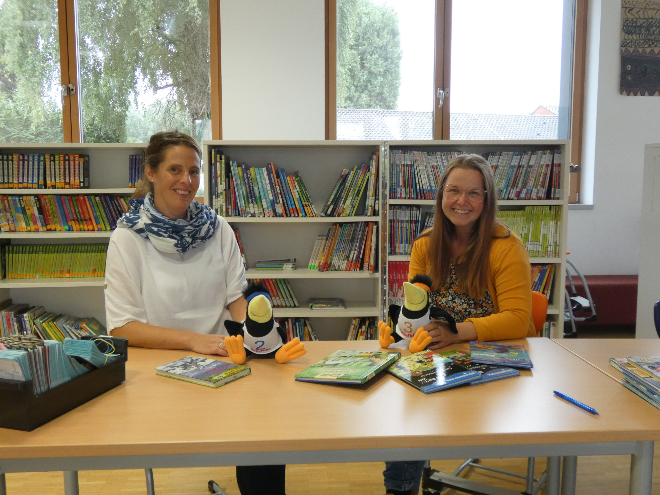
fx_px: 629
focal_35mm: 33
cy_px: 248
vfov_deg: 42.9
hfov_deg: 55.4
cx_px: 330
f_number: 3.4
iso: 400
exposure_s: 1/80
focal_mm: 6
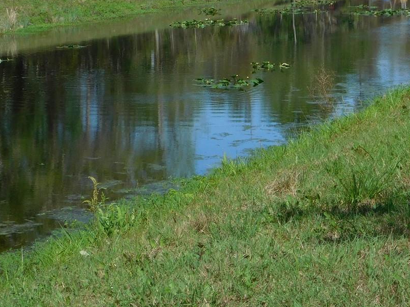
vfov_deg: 11.2
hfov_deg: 14.9
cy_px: 78
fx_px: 1563
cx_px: 228
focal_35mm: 132
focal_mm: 11.7
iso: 125
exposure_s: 1/1000
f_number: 4.2
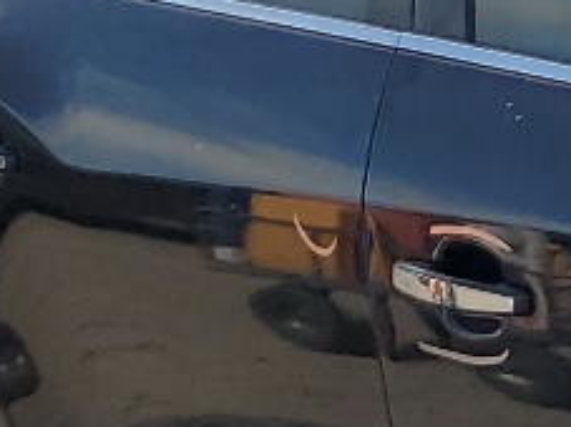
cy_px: 515
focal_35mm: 183
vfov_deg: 8.0
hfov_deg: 9.2
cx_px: 1560
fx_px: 3017
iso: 50
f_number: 1.5
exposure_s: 1/2000
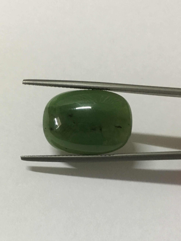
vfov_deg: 61.7
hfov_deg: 48.2
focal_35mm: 29
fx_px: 202
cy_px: 120
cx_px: 90
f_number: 2.2
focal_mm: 4.15
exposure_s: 1/25
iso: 200
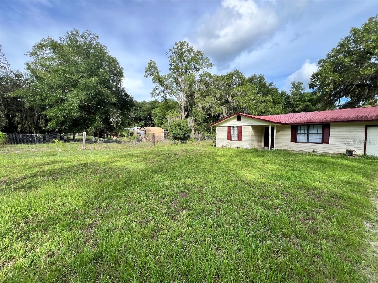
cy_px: 142
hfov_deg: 106.2
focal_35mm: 13
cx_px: 189
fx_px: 142
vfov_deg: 89.9
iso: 32
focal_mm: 1.57
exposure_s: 1/550
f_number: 1.8
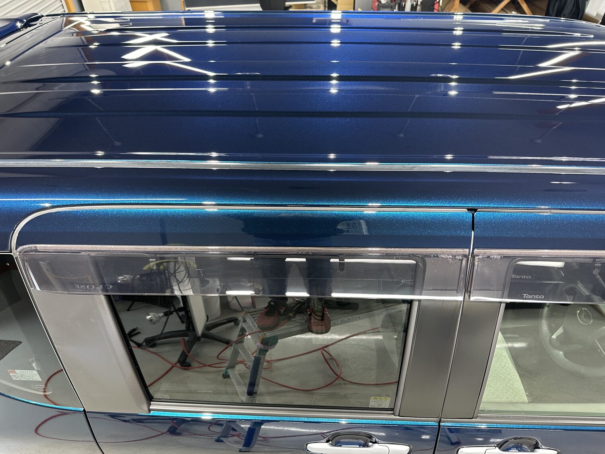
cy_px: 227
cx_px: 302
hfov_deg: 71.6
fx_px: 419
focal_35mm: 24
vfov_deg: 56.8
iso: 250
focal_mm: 6.86
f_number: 1.78
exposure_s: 1/60
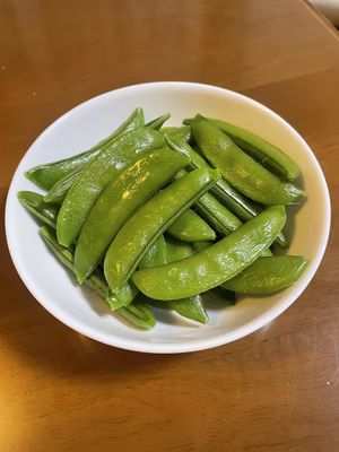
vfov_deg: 67.3
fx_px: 339
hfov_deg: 53.1
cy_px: 226
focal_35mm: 26
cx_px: 170
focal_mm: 4.2
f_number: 1.6
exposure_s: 1/60
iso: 200
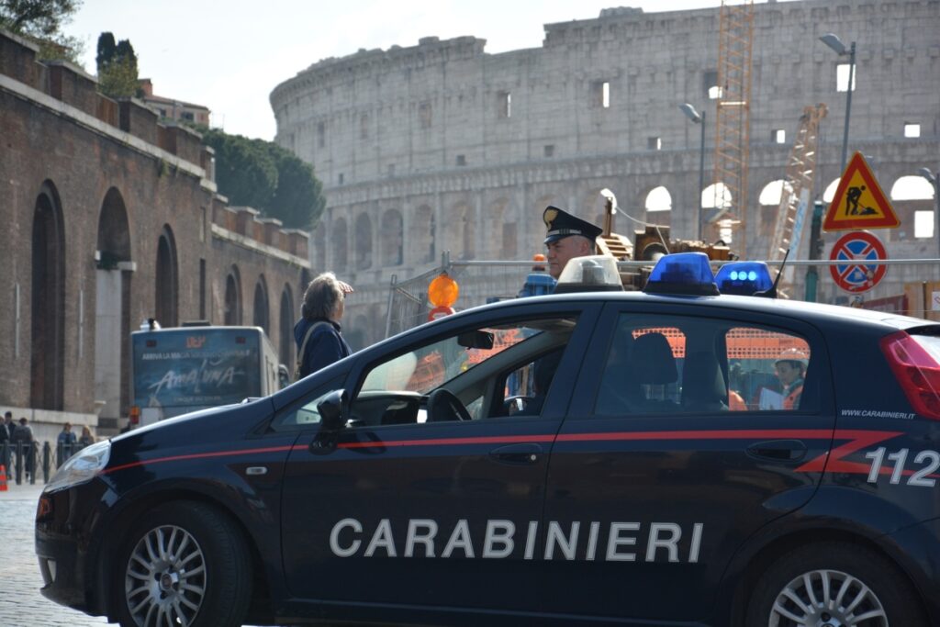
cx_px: 470
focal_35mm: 135
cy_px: 314
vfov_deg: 10.2
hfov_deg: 15.2
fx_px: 3525
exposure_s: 1/1600
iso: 400
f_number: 6.3
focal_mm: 90
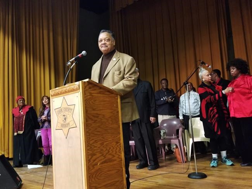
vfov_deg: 53.1
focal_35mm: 26
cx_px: 126
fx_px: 189
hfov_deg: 67.3
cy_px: 94
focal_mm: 4.25
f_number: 1.7
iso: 800
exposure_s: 1/60
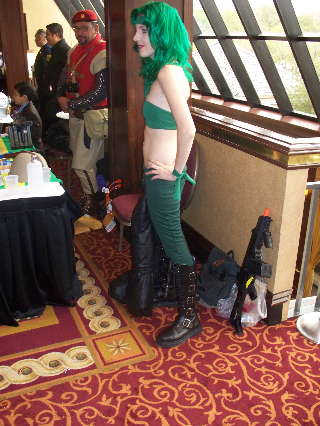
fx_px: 443
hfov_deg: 39.7
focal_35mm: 36
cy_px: 213
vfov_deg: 51.3
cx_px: 160
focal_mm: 7.54
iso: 200
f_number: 2.8
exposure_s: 1/30
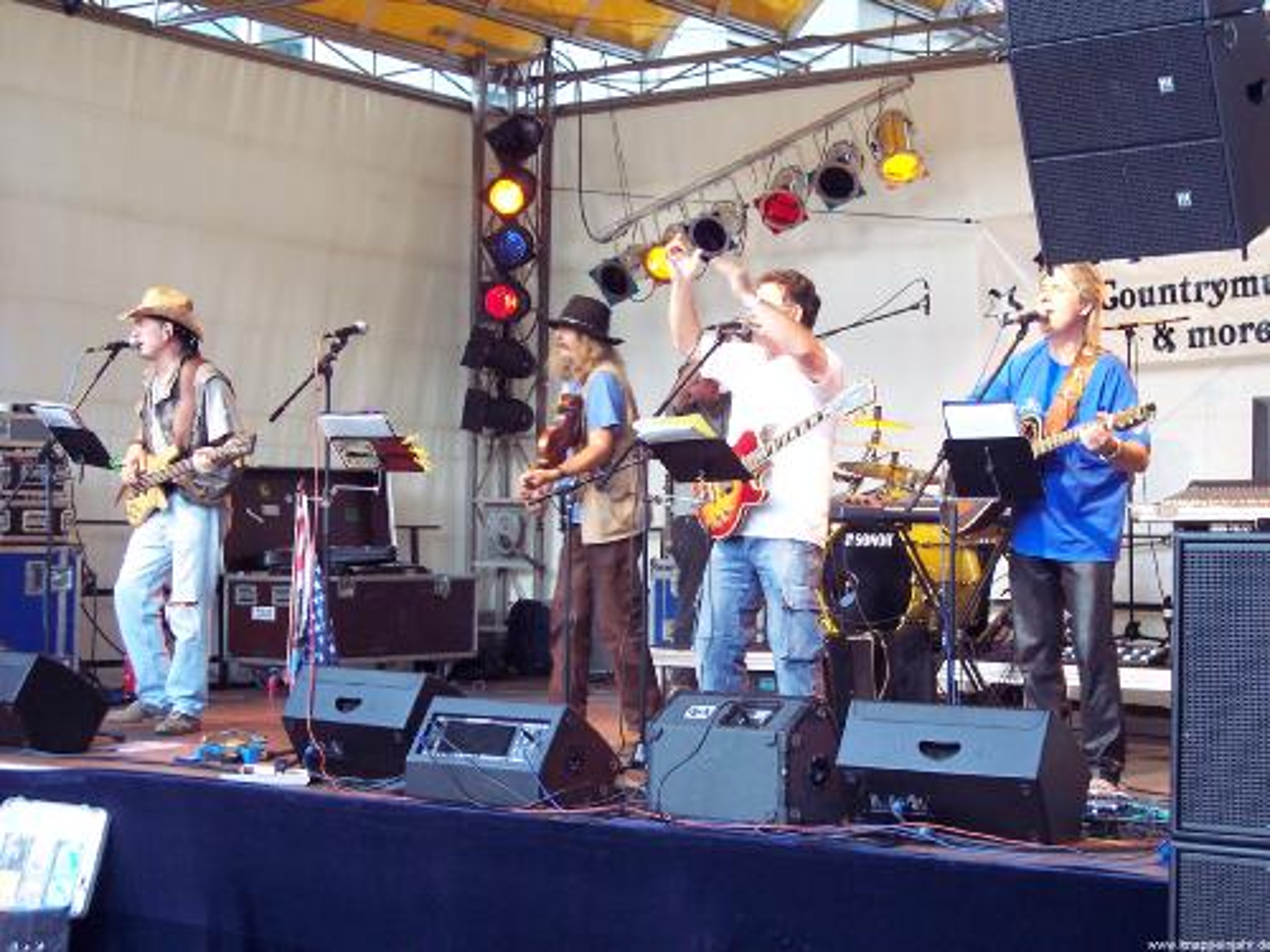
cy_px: 476
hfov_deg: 29.8
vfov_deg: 22.6
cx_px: 635
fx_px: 2385
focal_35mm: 65
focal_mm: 13.3
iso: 200
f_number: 4
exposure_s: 1/45
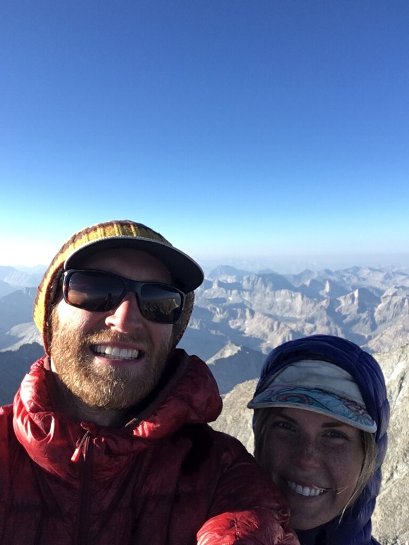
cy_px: 272
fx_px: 488
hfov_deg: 45.4
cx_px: 204
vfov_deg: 58.4
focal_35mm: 31
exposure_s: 1/947
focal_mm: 2.15
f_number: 2.4
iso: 50
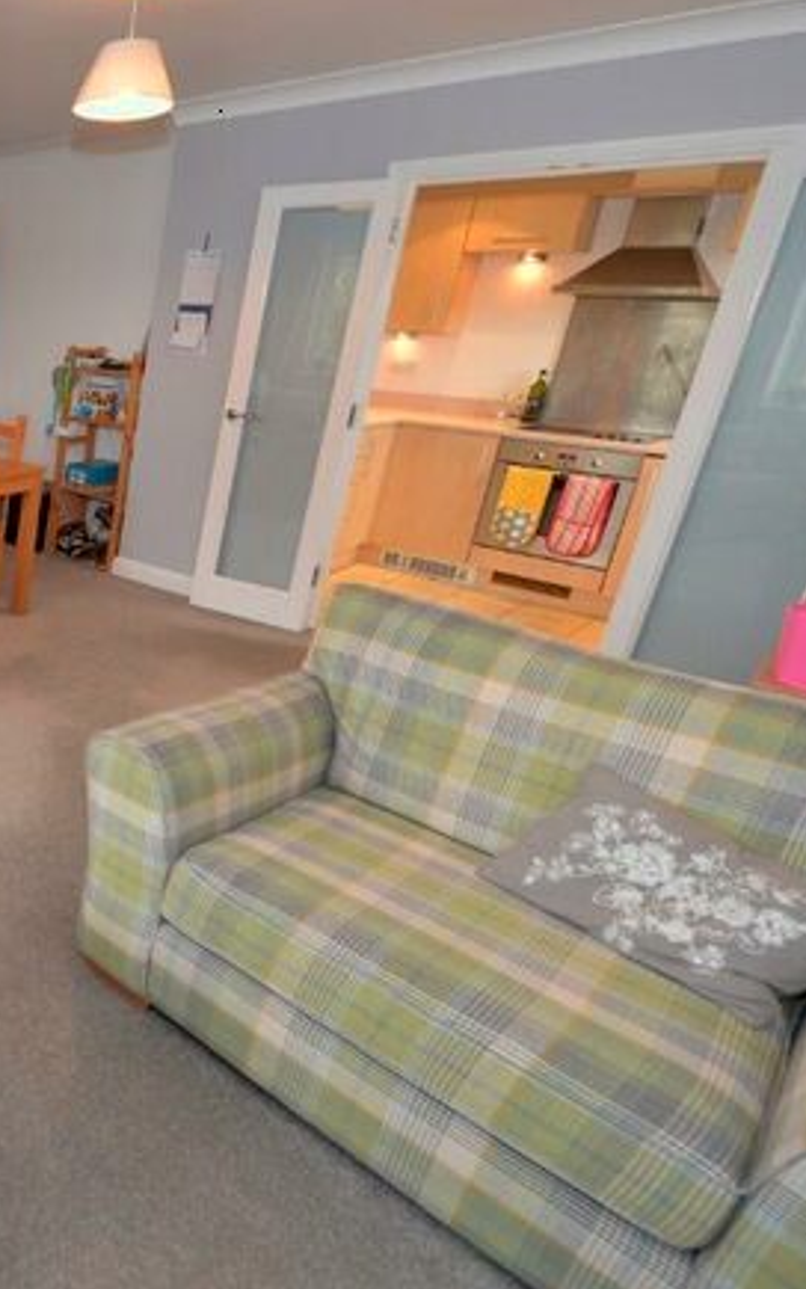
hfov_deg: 38.4
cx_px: -172
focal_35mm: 23
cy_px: 610
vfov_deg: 77.1
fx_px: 808
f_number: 4
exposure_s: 1/60
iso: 720
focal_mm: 14
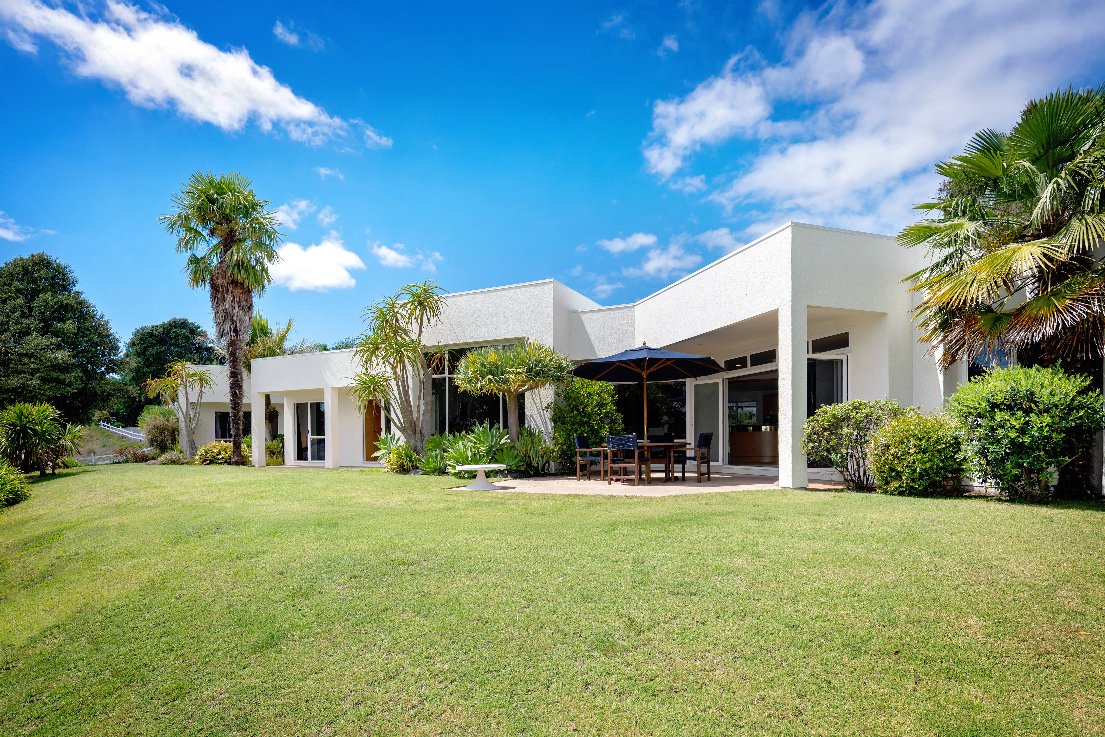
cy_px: 368
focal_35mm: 18
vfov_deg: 65.9
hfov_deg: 88.4
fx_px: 568
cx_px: 552
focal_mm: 18.5
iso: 100
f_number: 8
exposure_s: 1/250
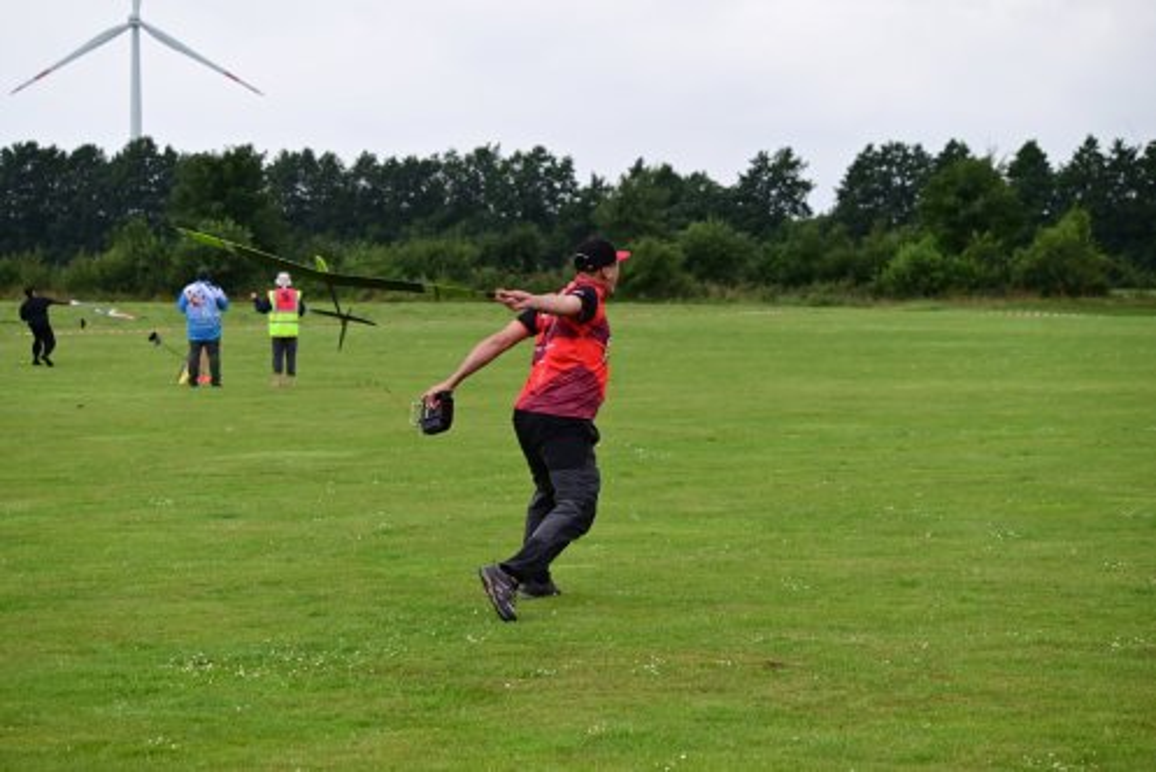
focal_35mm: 100
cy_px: 386
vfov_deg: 13.7
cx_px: 578
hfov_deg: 20.4
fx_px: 3213
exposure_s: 1/1000
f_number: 8
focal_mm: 100
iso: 2000
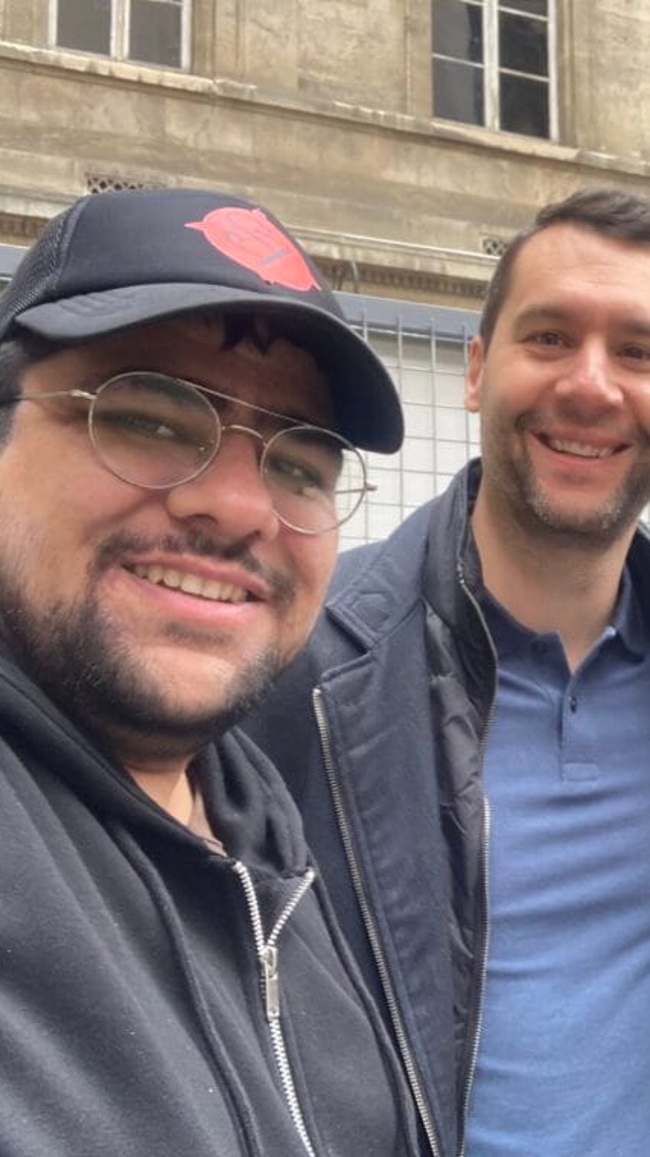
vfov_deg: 43.7
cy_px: 573
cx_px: 635
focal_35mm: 47
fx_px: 1441
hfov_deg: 24.4
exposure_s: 1/121
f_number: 2.2
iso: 64
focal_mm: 2.87
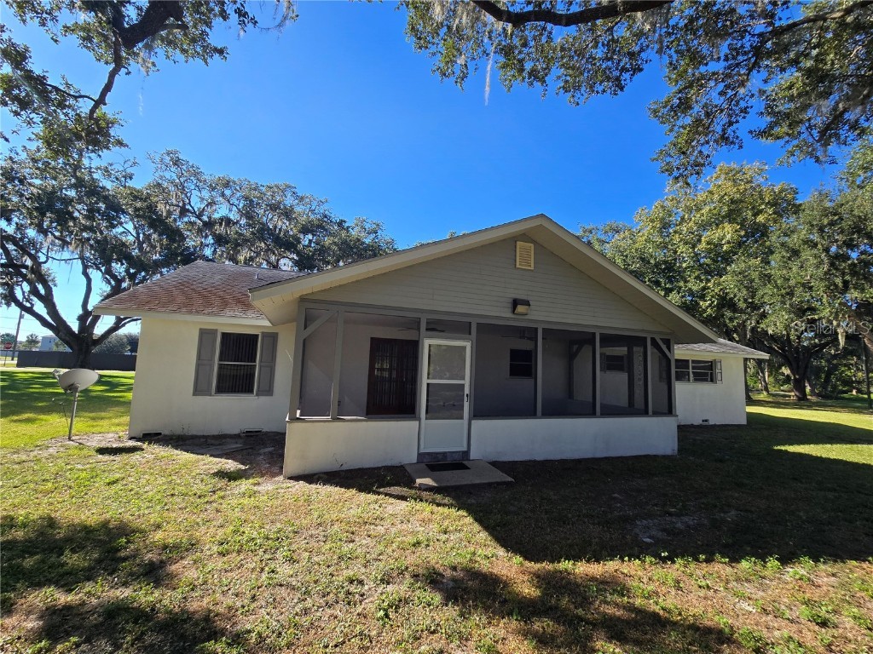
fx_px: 328
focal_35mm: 13
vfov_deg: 89.9
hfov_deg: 106.2
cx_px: 436
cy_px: 327
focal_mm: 2.2
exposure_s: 1/1061
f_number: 2.2
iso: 50
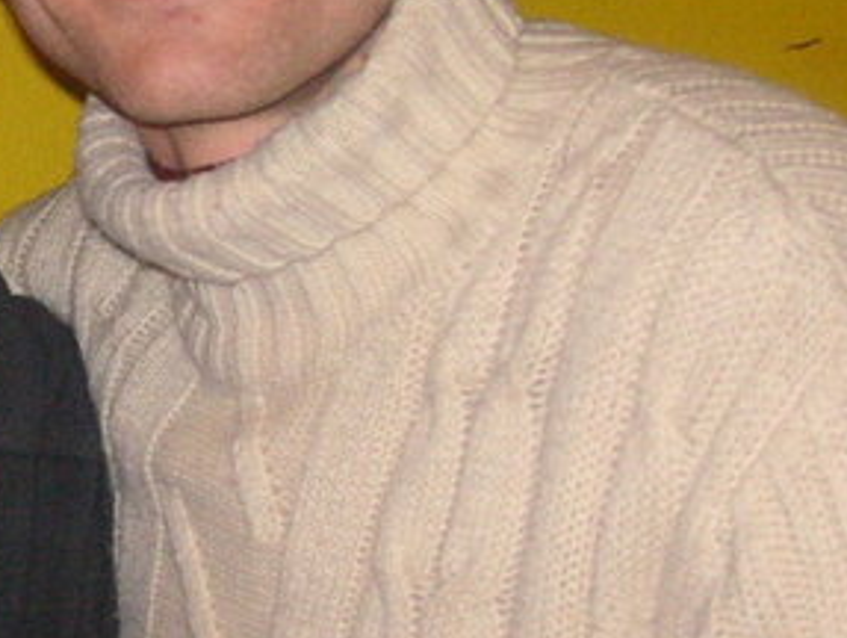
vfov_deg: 14.3
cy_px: 65
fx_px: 2523
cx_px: -91
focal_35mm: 103
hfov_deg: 18.3
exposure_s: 1/45
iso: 160
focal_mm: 6.1
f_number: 2.8
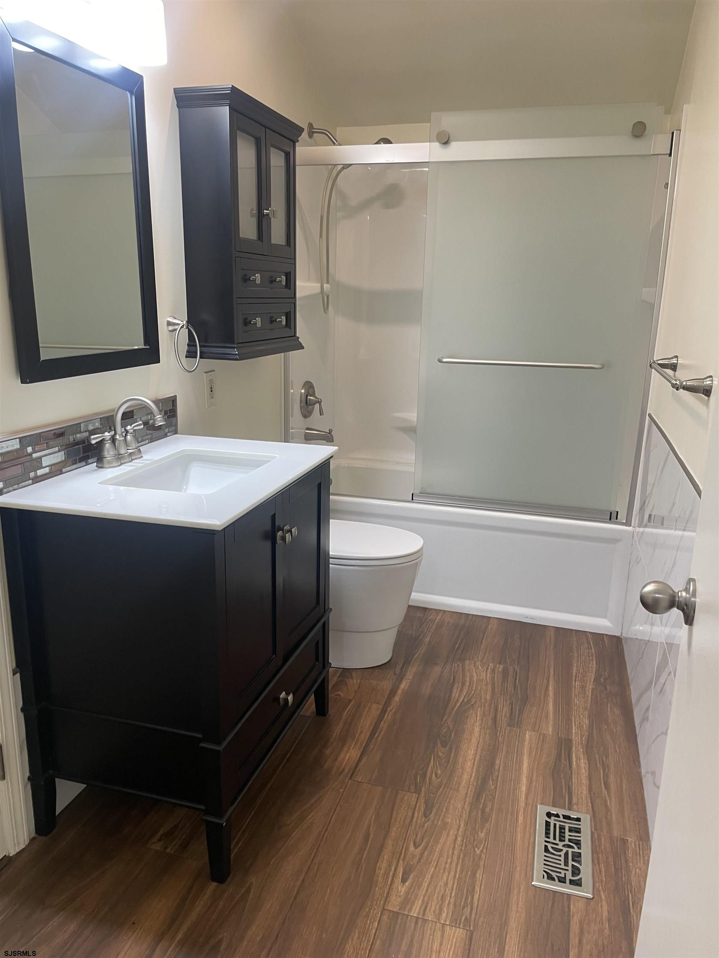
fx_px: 720
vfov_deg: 67.3
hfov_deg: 53.1
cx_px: 360
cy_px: 479
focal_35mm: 26
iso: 80
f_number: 1.6
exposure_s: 1/60
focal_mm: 4.2
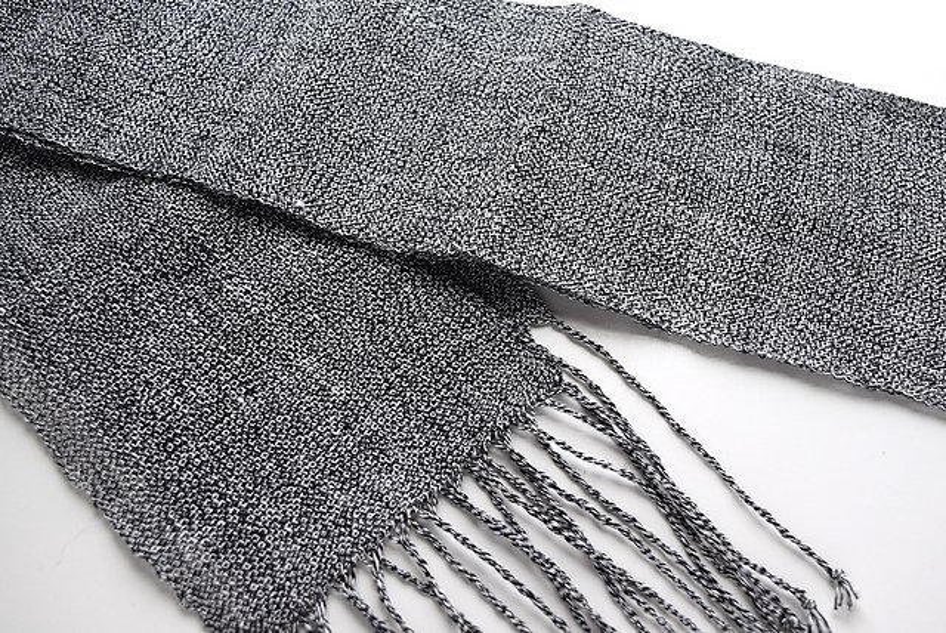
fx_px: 1065
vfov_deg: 33.1
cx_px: 473
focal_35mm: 40
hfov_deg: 47.9
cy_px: 316
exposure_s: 1/125
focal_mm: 27
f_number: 5.6
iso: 280
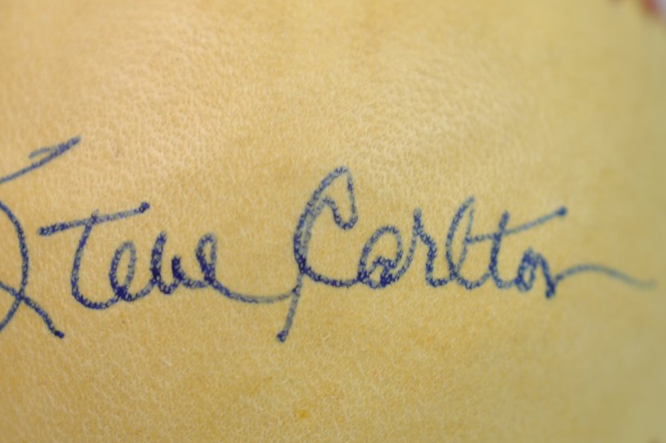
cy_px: 294
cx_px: 272
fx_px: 2236
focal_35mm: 121
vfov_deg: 11.3
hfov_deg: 16.9
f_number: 3.5
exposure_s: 1/50
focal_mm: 40
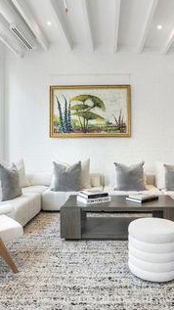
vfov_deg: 69.9
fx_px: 222
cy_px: 155
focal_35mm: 27
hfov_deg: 42.6
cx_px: 106
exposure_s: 1/3
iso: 100
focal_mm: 17
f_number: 8
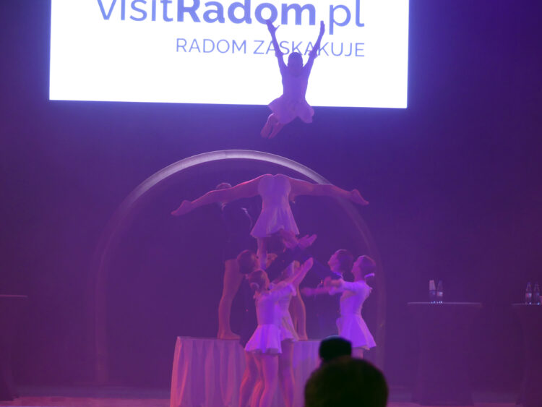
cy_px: 204
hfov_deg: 11.8
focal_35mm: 167
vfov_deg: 8.9
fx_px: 2616
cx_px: 271
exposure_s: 1/80
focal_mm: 30.1
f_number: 2.8
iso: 320
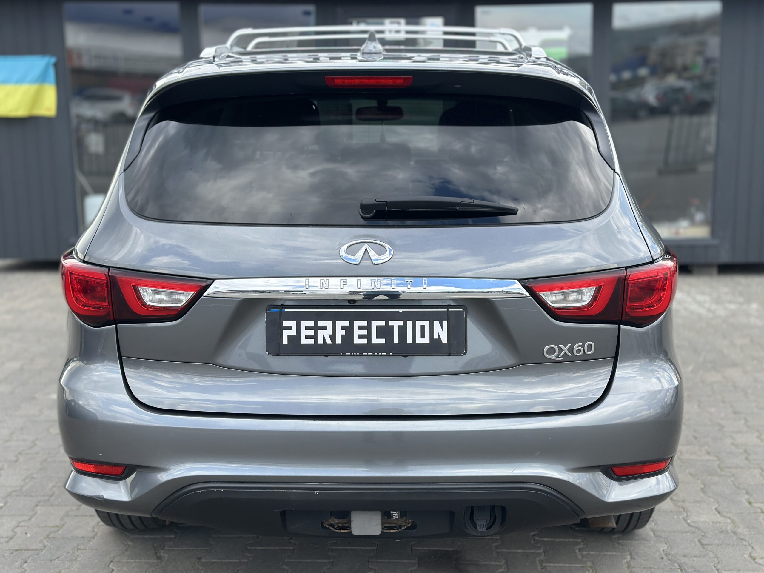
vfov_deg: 30.3
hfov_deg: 39.7
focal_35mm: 48
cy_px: 286
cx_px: 382
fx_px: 1059
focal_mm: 6.86
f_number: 1.78
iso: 80
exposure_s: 1/1199
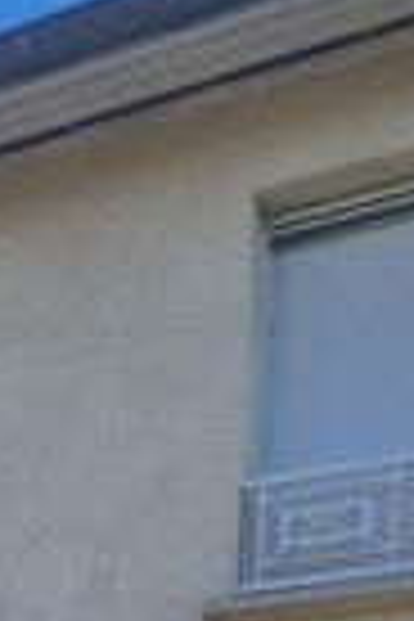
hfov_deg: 18.1
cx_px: 22
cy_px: 938
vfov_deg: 22.4
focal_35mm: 74
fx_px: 1276
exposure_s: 1/658
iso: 50
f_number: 1.8
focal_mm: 5.4
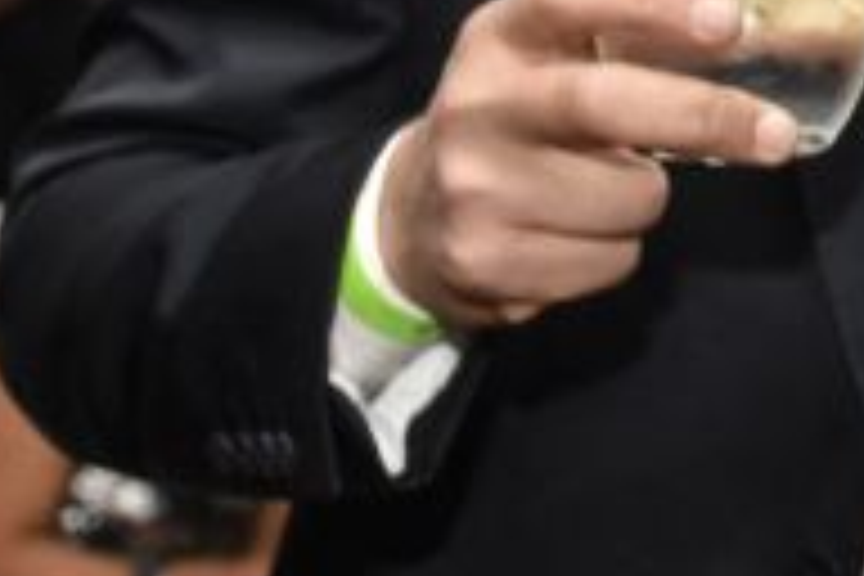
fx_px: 3840
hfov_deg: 10.8
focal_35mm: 160
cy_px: -191
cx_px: 2128
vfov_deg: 8.4
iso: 1000
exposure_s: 1/125
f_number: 3.5
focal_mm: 20
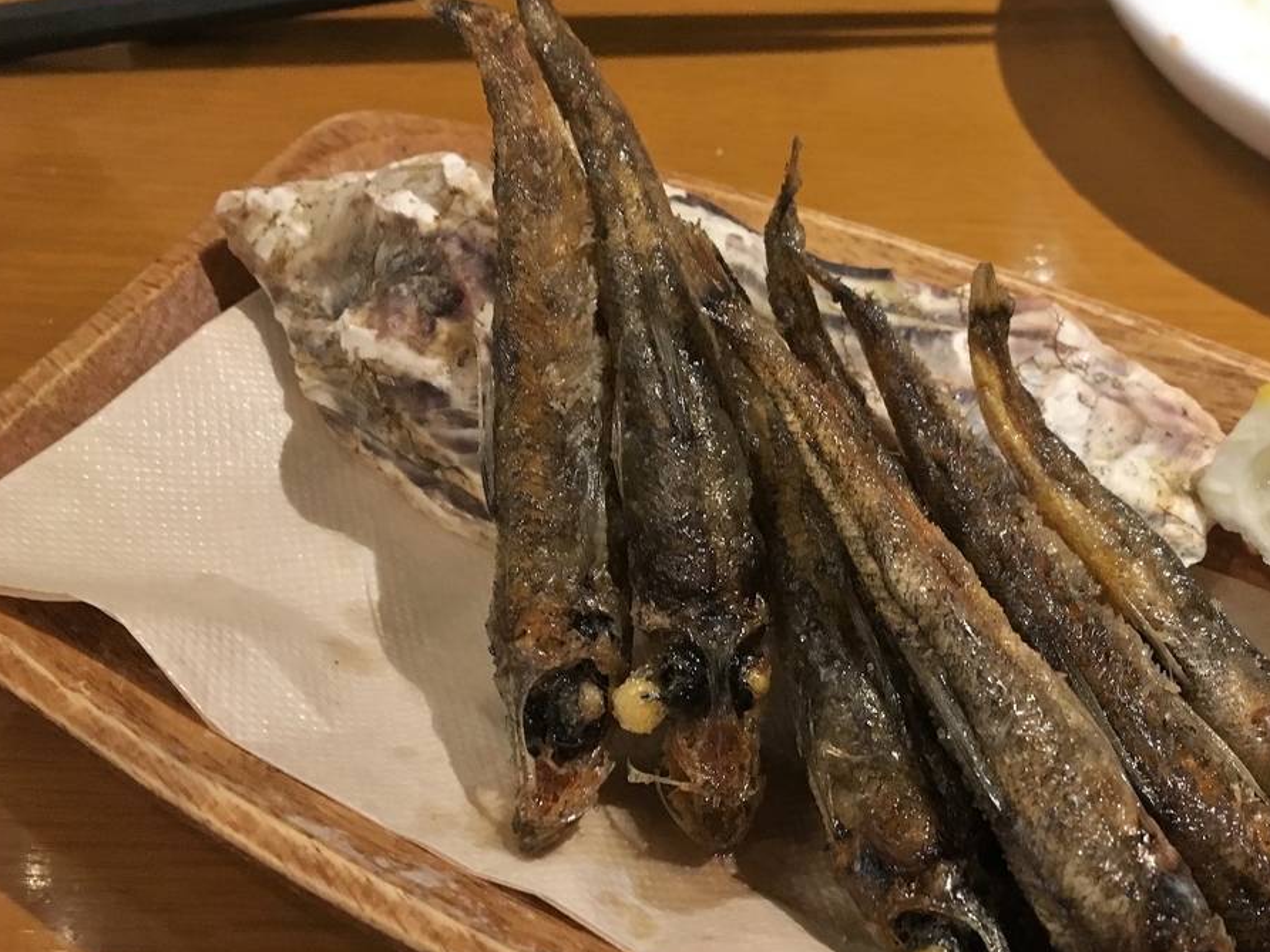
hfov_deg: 47.3
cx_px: 817
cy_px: 559
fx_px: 1431
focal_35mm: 39
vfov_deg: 36.7
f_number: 2.2
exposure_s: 1/15
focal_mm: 4.15
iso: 200
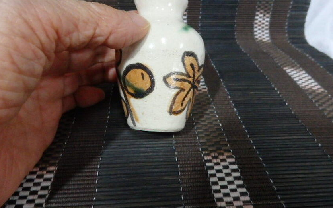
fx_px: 245
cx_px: 165
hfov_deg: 68.4
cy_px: 82
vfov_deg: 45.7
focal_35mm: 27
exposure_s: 1/160
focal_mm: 4.5
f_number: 3
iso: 2000
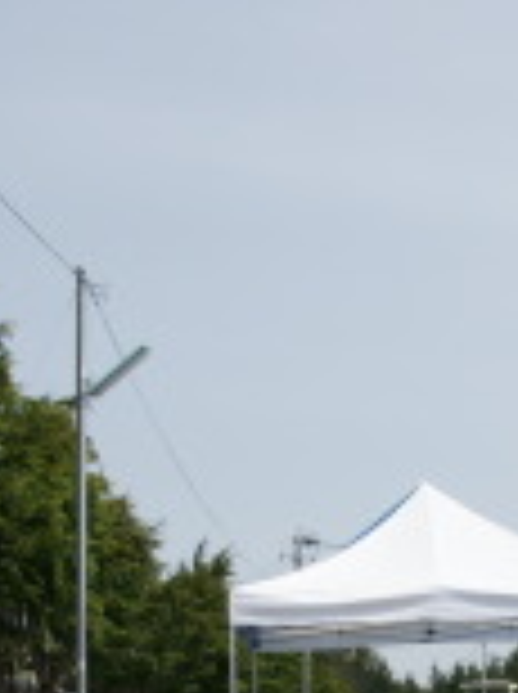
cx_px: 509
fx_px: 1881
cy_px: 713
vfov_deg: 20.2
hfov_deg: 15.4
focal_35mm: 94
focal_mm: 20
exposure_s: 1/400
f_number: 10
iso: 200
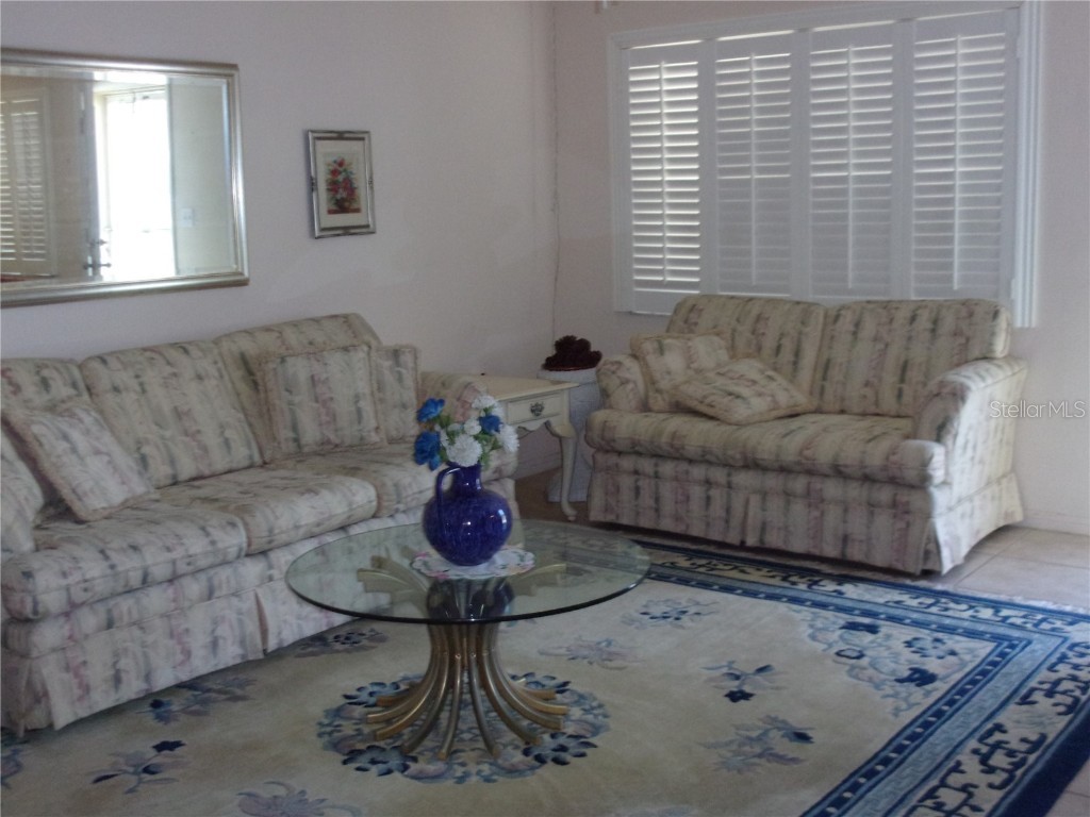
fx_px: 1354
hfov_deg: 43.9
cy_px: 408
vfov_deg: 33.6
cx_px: 545
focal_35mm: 43
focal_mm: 7.8
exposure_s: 1/34
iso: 400
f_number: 4.7
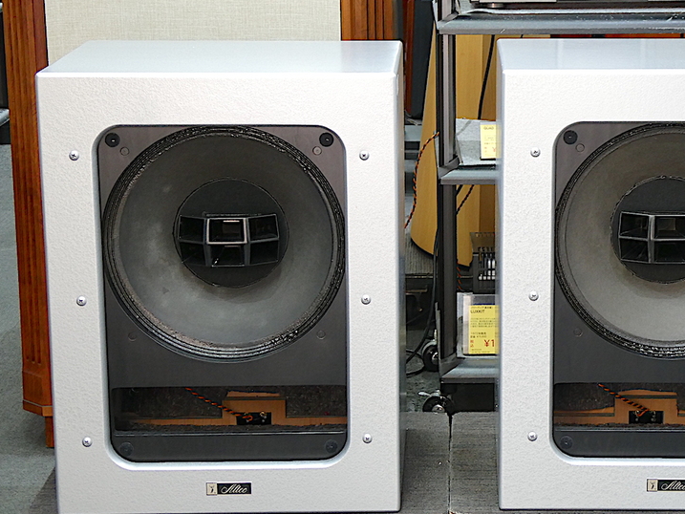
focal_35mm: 87
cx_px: 449
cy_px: 248
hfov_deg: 22.4
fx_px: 1722
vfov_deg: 17.0
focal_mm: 11.7
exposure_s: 1/5
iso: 200
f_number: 4.4
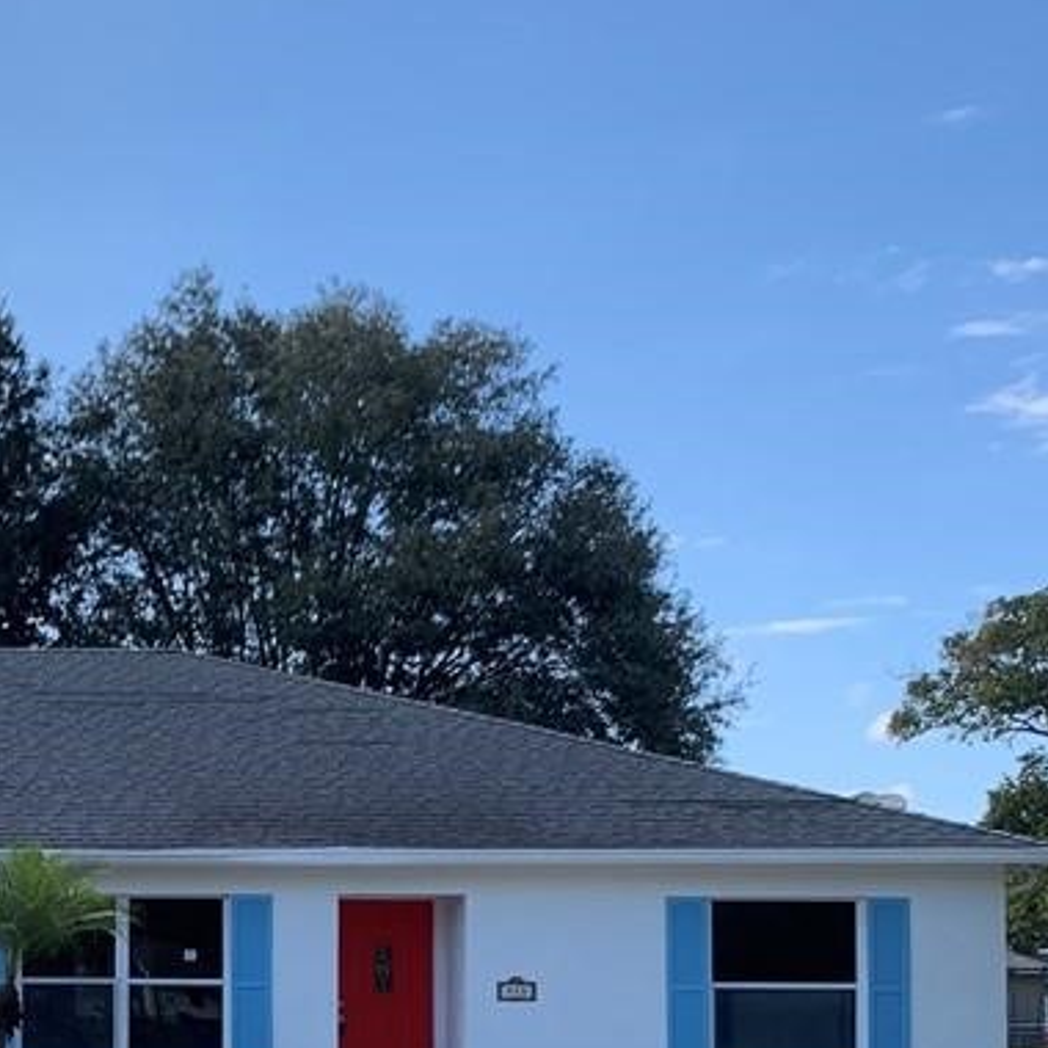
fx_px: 2124
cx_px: -6
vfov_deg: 26.7
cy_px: 949
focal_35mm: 62
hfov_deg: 26.2
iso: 25
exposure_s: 1/1205
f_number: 1.8
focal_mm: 4.25
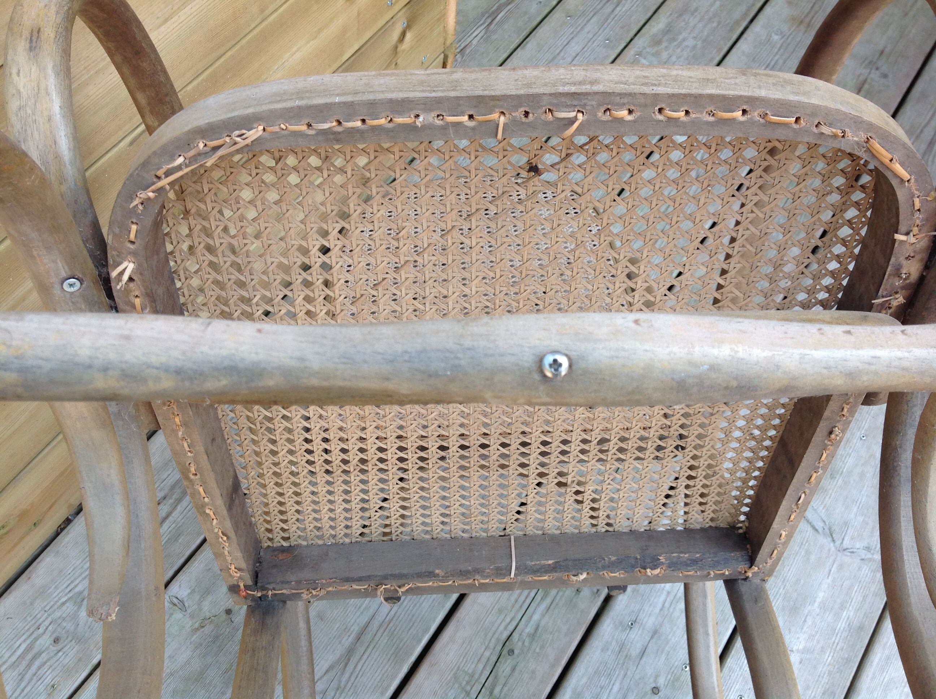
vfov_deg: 40.6
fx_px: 945
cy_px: 350
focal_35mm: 35
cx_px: 468
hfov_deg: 52.7
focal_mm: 4.28
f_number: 2.4
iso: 50
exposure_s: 1/270
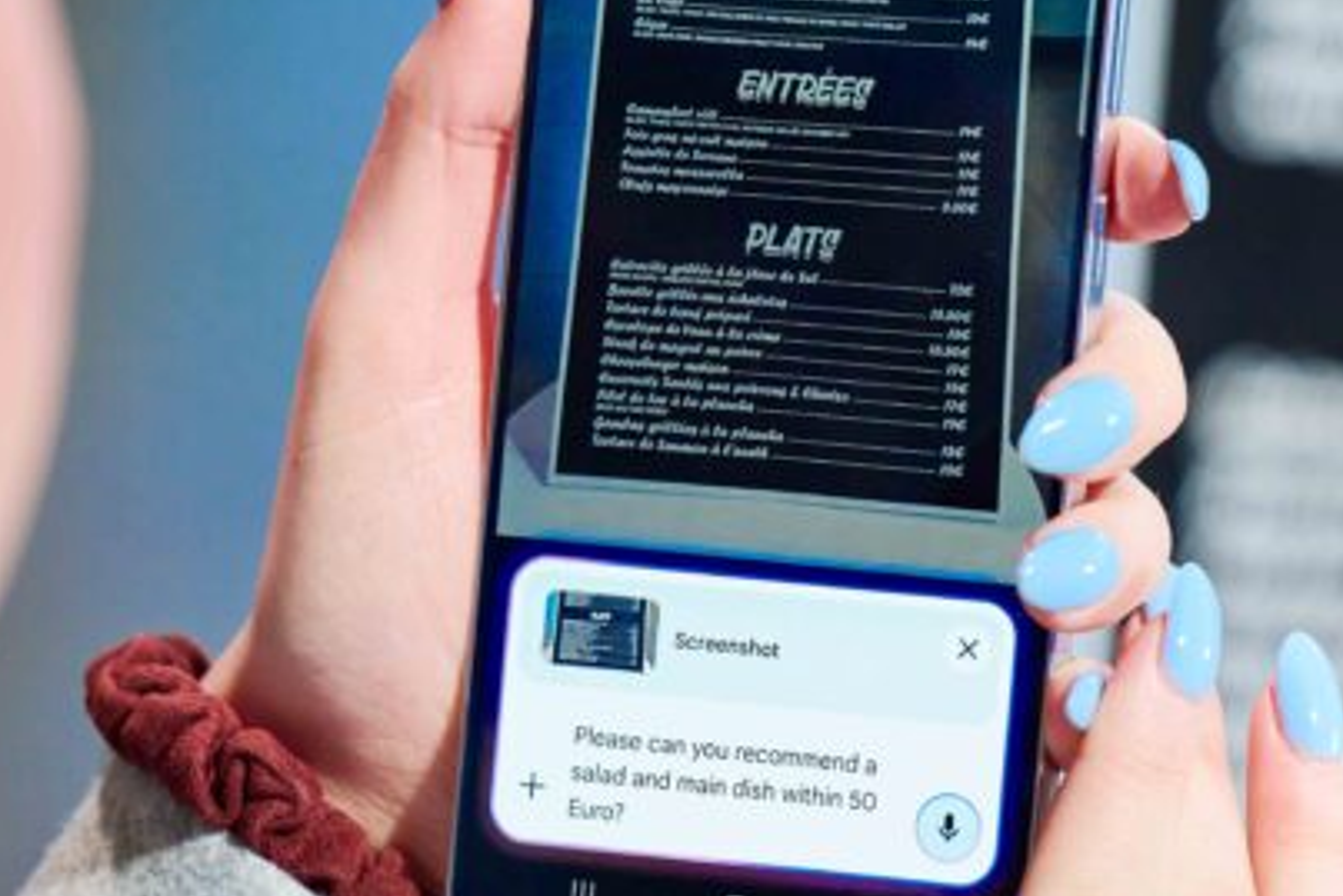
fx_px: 15748
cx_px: 786
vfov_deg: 3.3
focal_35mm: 422
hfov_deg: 4.9
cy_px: 325
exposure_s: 1/160
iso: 1000
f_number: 4
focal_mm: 200
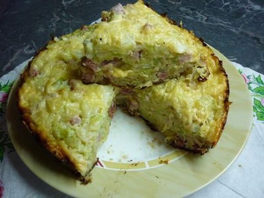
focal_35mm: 33
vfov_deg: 43.0
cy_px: 99
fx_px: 252
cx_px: 132
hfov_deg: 55.3
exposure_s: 1/30
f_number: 2.8
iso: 320
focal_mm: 5.5
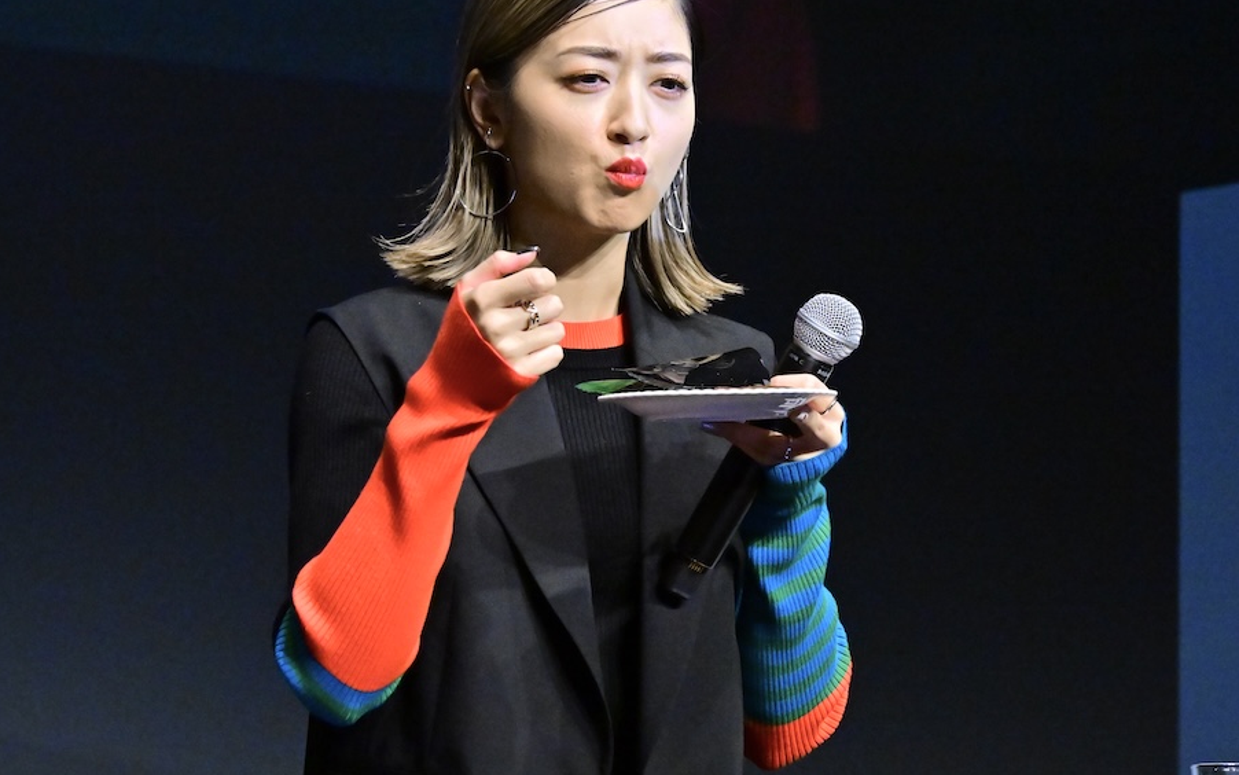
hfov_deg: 6.2
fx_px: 11448
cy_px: 356
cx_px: 609
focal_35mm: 339
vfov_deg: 3.9
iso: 4000
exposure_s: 1/250
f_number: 8
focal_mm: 200
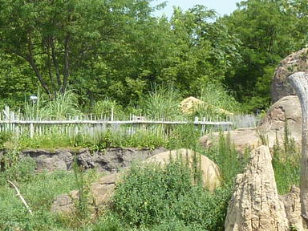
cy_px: 174
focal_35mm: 125
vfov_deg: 11.8
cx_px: 75
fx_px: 1112
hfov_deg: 15.7
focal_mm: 5
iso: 100
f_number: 3.4
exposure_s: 1/500
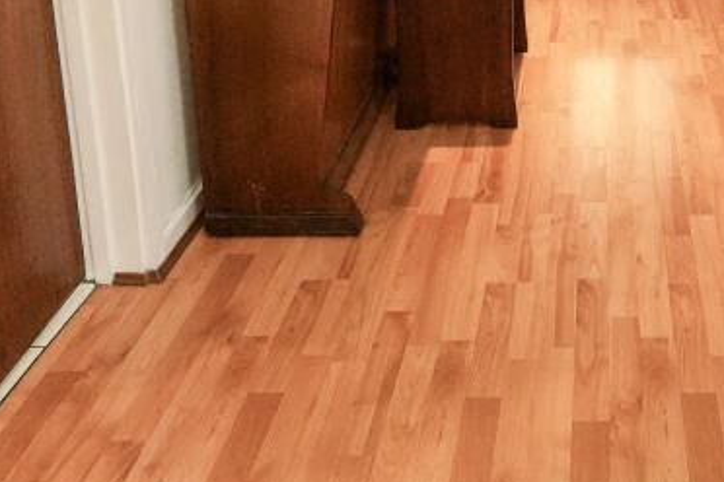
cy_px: -164
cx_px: 621
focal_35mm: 45
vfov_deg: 25.1
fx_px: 912
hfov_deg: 40.7
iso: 5000
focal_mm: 11
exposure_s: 1/160
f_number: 4
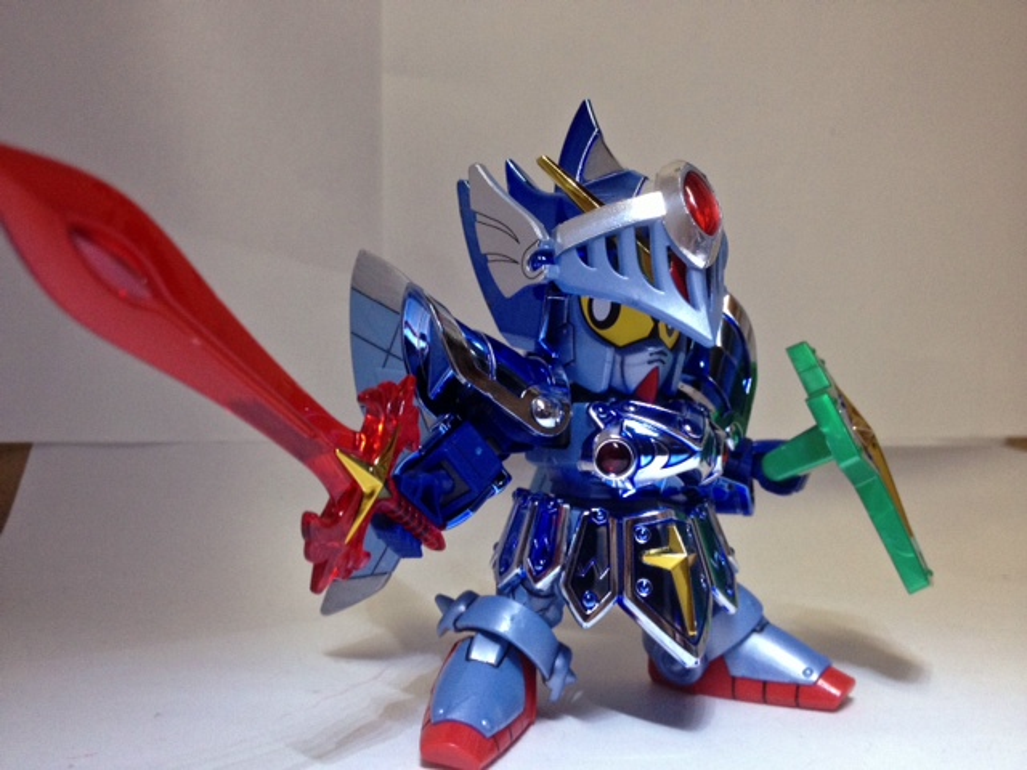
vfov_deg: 40.7
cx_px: 514
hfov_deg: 52.6
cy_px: 385
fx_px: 1038
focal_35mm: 35
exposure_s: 1/20
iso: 160
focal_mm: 4.28
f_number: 2.4
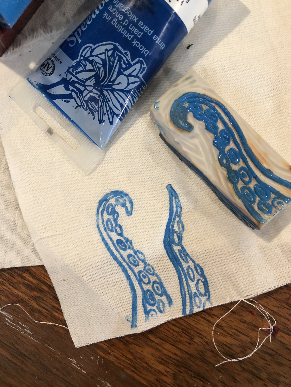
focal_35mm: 28
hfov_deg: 49.7
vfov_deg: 63.4
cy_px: 194
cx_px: 146
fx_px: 314
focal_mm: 3.99
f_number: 1.8
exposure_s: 1/15
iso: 50
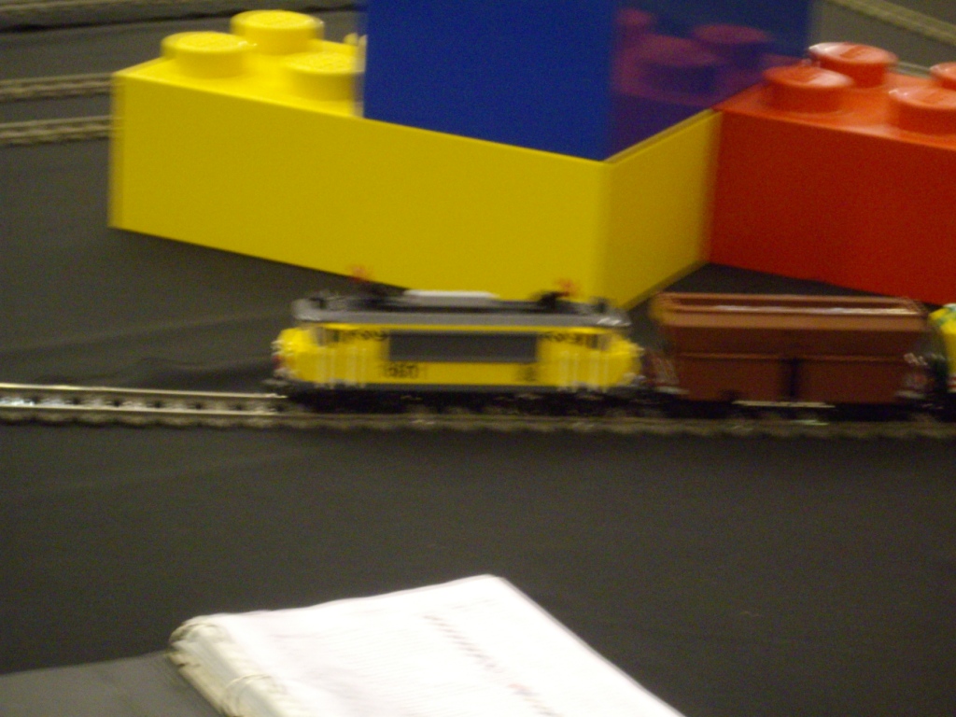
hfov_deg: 17.6
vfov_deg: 13.2
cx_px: 478
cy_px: 358
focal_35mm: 112
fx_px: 3093
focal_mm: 18.6
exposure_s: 1/4
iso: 400
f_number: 5.2
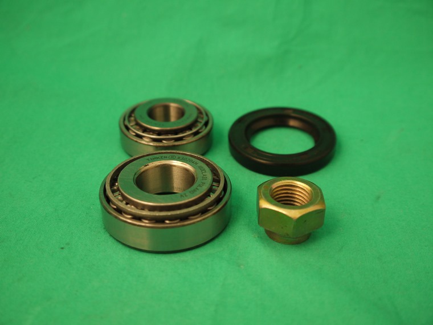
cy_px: 162
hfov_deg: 44.8
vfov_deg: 34.3
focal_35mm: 42
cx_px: 216
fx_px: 525
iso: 400
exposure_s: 1/30
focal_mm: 21
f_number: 4.3
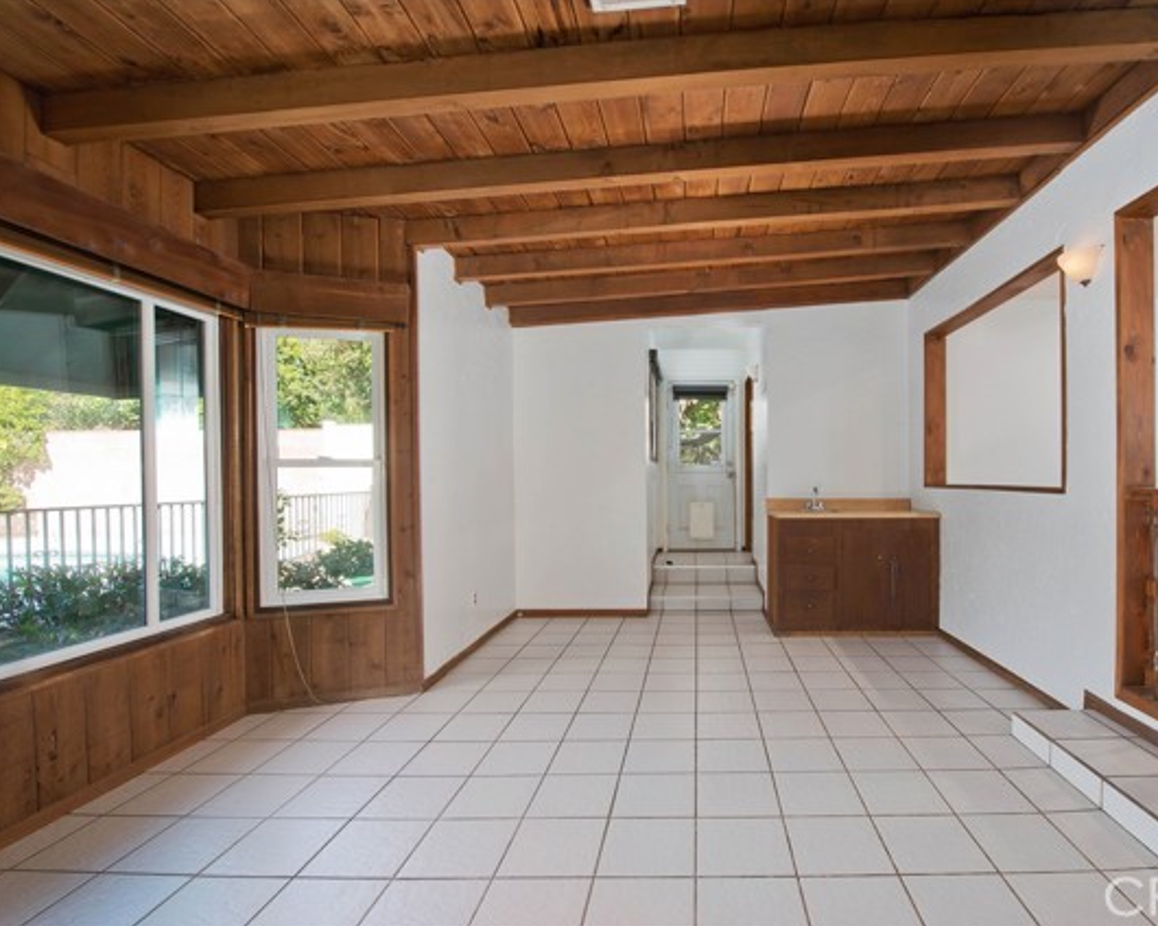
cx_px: 686
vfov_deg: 77.0
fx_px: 583
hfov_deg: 88.7
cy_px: 462
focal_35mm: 17
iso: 400
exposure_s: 1/160
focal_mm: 15
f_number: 6.3
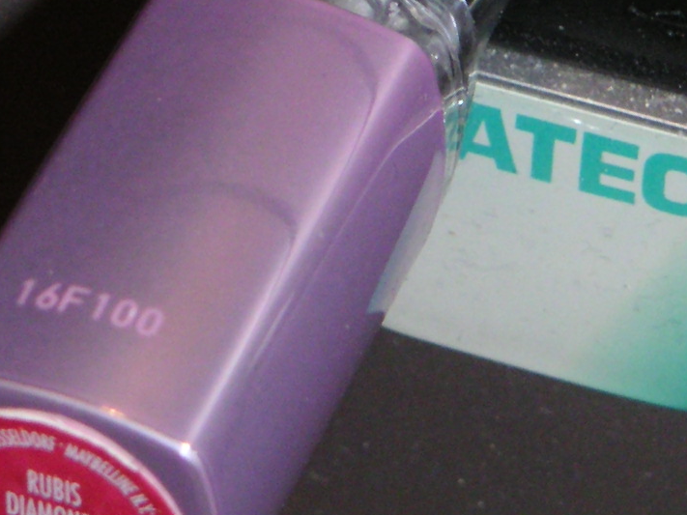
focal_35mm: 234
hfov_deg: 8.5
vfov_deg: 6.3
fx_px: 4643
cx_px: 299
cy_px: 197
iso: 200
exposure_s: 1/90
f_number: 8
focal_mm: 13.5
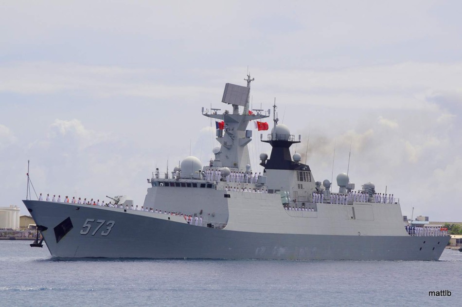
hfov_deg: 11.0
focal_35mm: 187
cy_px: 154
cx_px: 231
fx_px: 2397
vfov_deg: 7.3
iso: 200
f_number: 14
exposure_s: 1/400
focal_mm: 125
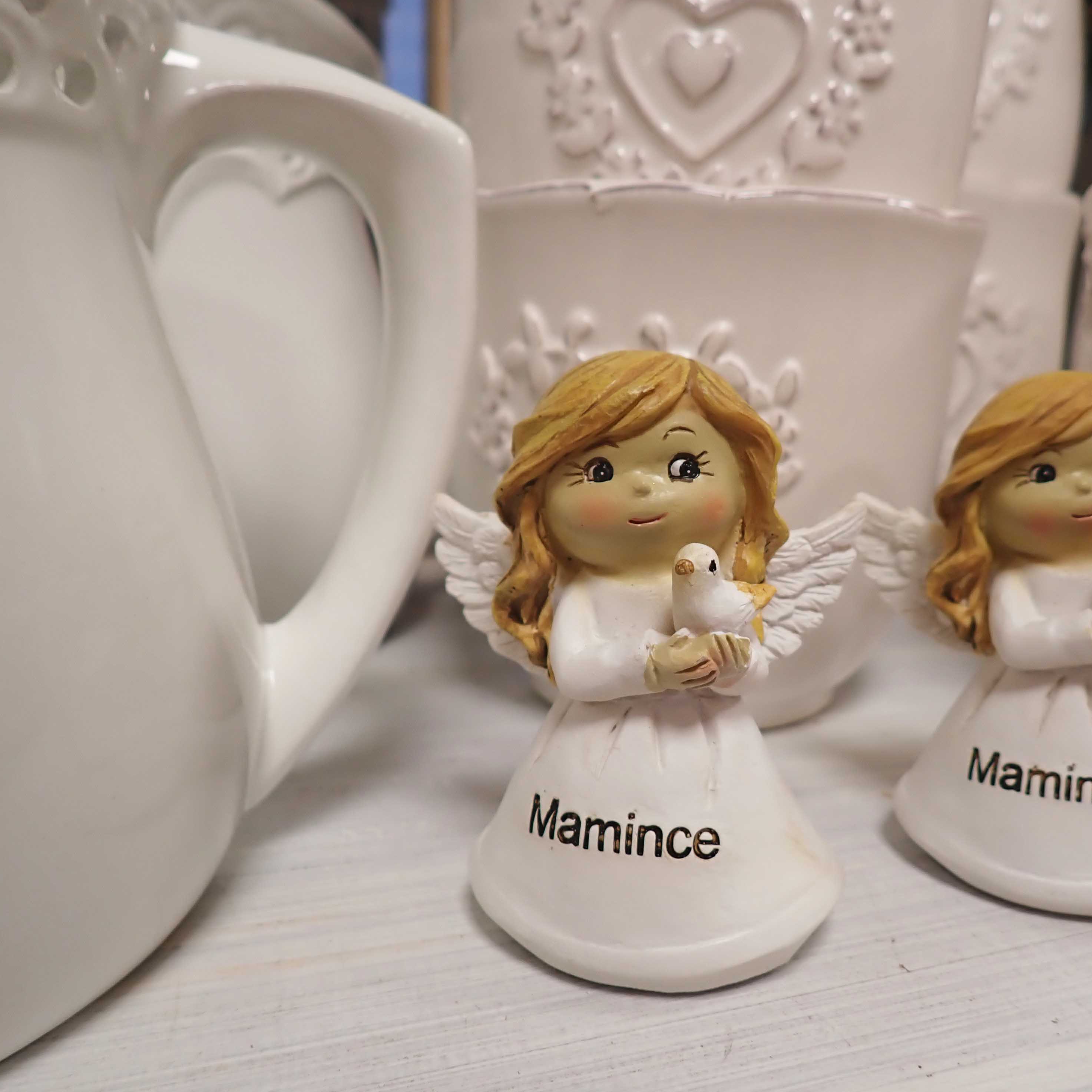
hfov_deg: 53.5
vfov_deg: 54.0
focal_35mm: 30
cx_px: 673
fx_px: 1071
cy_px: 553
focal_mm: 4.5
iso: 100
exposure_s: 1/60
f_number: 2
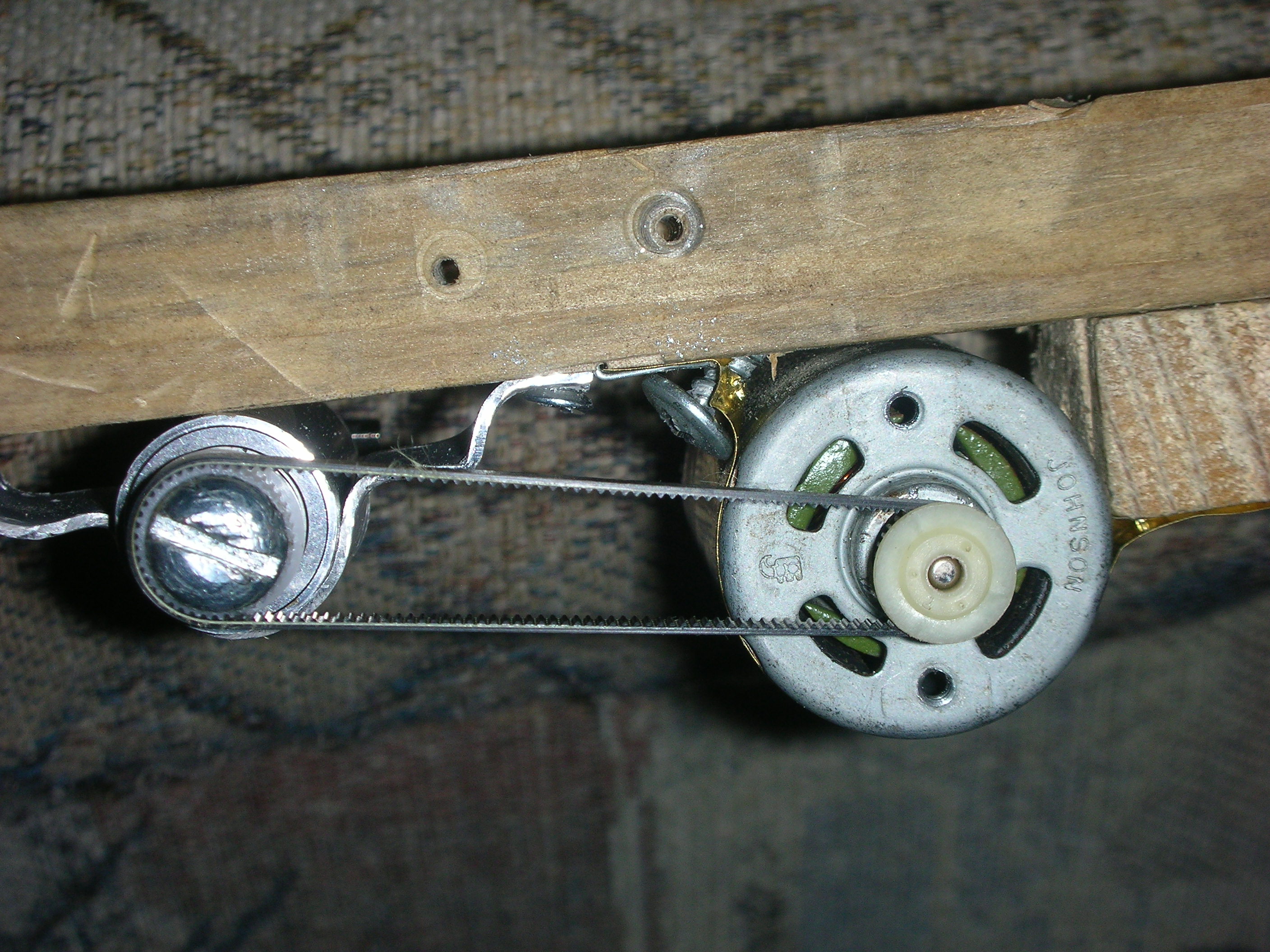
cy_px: 476
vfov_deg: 20.2
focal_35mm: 73
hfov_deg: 26.7
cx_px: 635
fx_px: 2678
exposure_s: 1/120
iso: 50
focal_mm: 12.2
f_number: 12.4
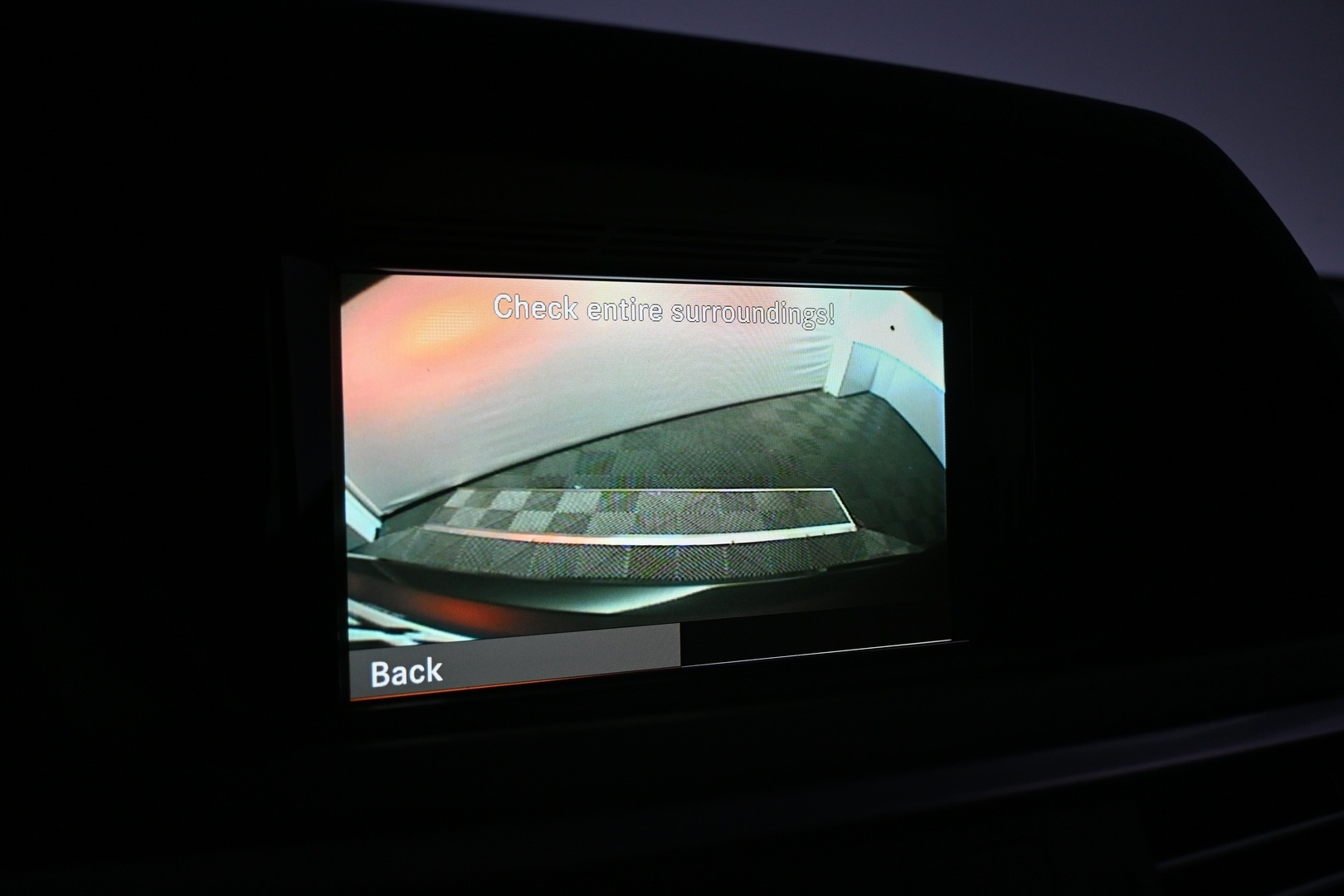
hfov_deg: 58.3
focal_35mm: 32
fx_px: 1204
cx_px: 672
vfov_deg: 40.8
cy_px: 448
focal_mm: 21.5
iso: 400
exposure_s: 1/250
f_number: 4
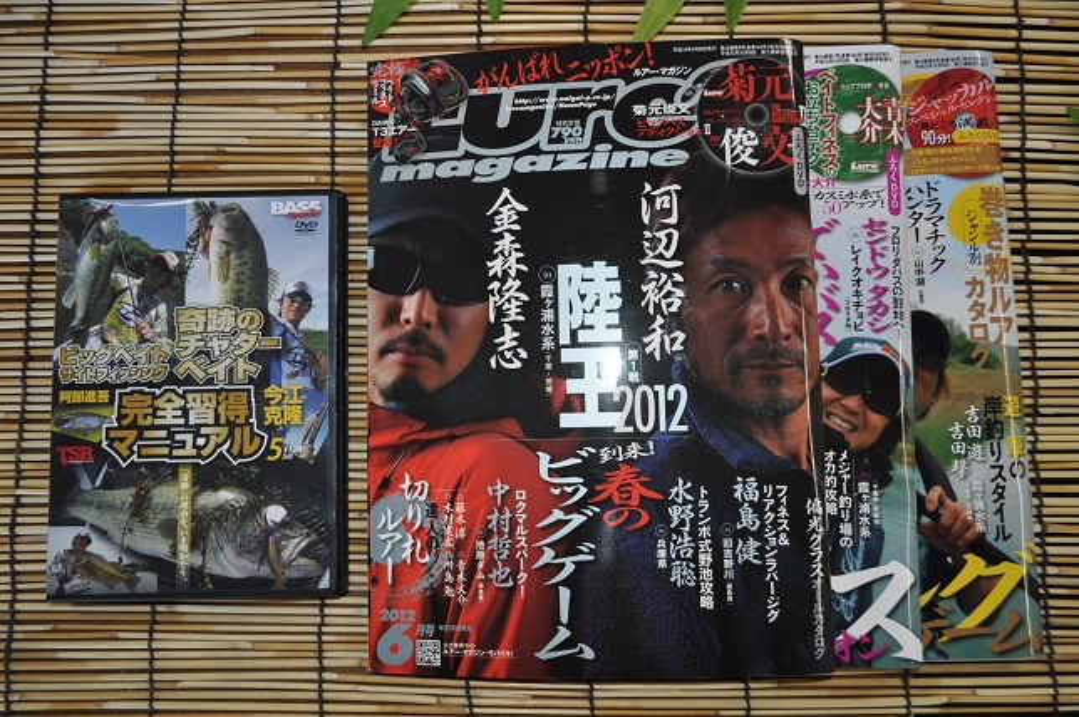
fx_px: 898
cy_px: 358
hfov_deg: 62.0
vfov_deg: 43.5
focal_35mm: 30
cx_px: 540
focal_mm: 20
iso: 250
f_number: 3.8
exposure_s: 1/60
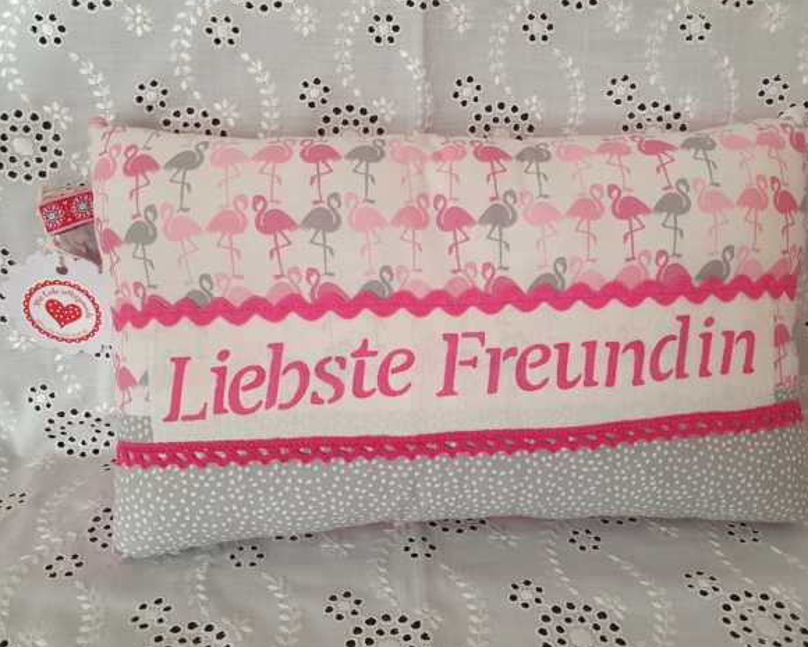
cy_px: 319
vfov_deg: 51.5
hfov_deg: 62.1
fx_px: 670
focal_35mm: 28
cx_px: 444
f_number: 2.4
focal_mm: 4.32
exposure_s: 1/50
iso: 250
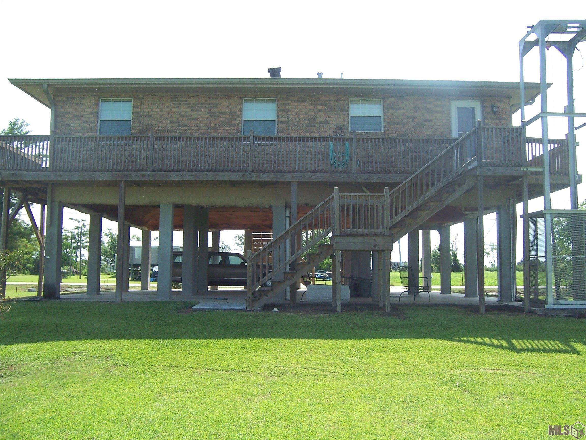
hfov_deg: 55.4
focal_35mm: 33
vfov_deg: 42.9
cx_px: 293
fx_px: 559
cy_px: 220
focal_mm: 5.5
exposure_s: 1/750
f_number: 3.4
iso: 80
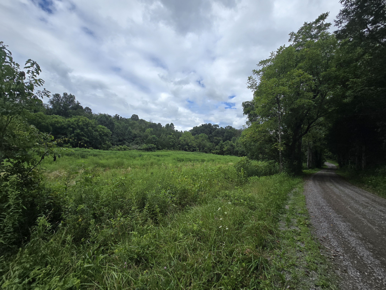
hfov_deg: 106.2
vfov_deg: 89.9
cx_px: 193
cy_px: 145
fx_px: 145
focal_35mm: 13
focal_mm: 2.2
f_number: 2.2
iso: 50
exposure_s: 1/2866
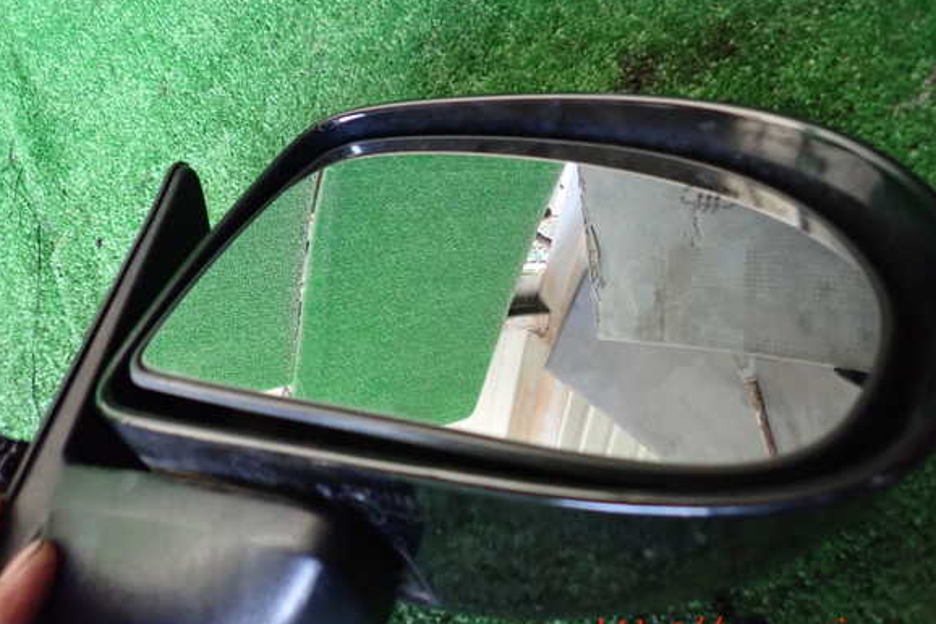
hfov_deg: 67.4
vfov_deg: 47.9
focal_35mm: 27
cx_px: 478
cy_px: 290
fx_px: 702
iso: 1000
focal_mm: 4.5
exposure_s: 1/160
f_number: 2
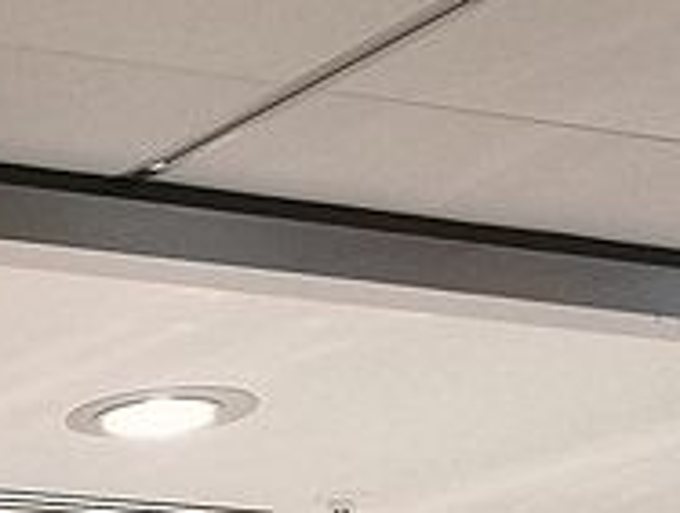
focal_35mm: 147
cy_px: 1261
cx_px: -822
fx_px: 2893
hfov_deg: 11.6
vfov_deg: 9.1
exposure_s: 1/50
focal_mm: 5.58
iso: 200
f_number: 1.8
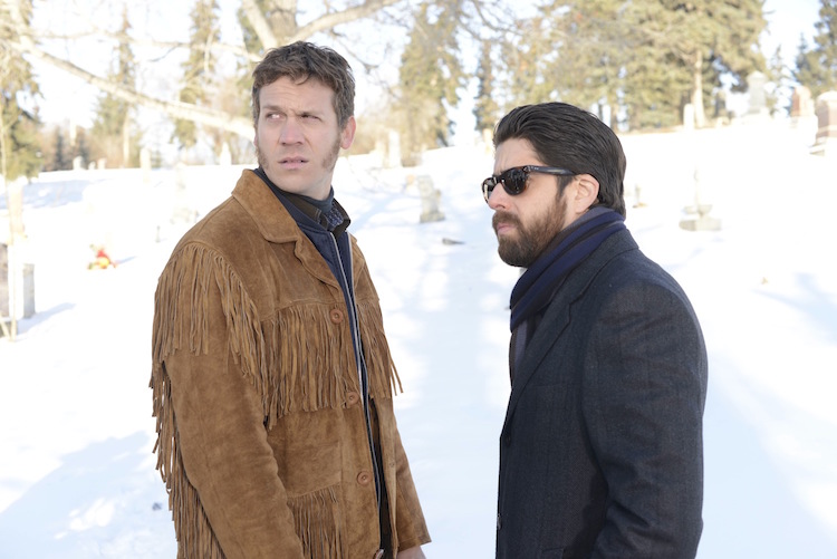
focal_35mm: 50
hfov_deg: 39.6
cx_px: 418
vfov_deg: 27.0
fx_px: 1163
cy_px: 280
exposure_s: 1/250
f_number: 5.6
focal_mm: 50
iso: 200
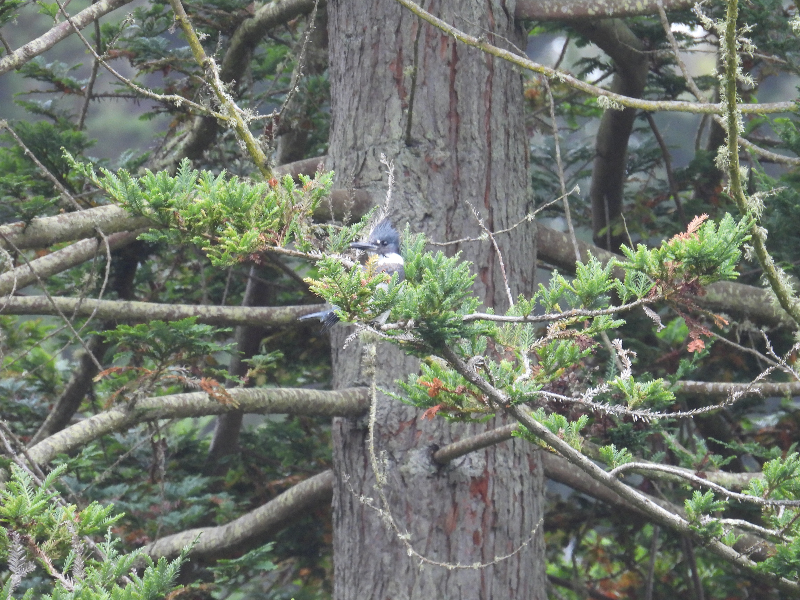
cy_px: 300
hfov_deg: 1.7
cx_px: 400
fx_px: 27733
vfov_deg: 1.2
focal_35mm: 1200
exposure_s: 1/60
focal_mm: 214
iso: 400
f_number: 6.3
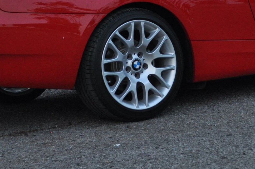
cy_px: -10
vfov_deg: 10.9
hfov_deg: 16.5
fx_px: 877
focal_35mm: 124
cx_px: 185
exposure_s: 1/60
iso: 640
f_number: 4.8
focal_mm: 32
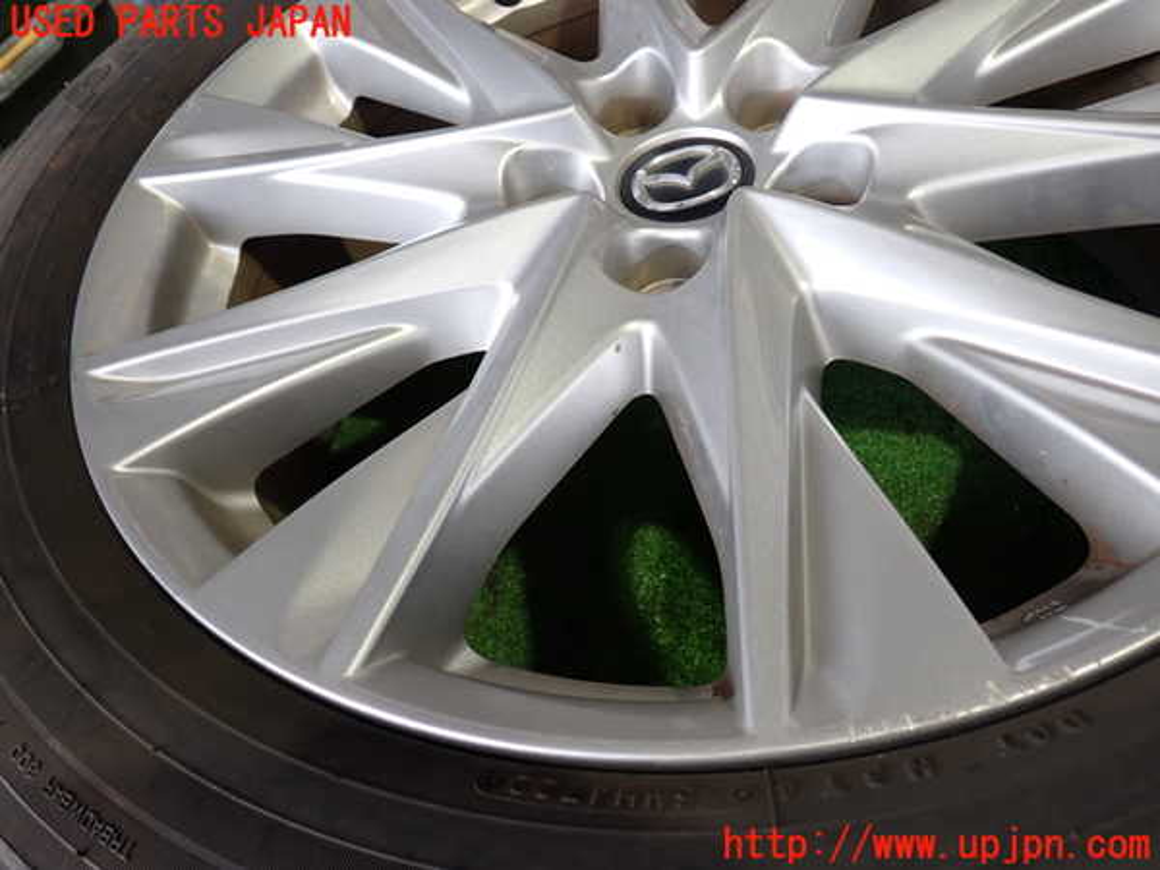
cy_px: 435
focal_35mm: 30
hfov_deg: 60.0
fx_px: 1005
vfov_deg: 46.8
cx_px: 580
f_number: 2.3
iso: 200
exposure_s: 1/40
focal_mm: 5.4
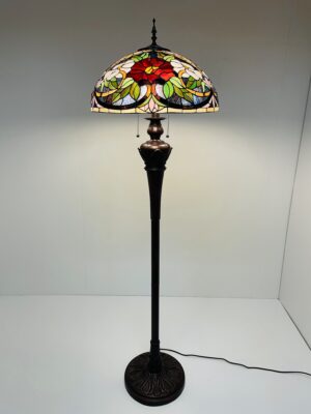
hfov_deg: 53.1
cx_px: 156
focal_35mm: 26
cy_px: 207
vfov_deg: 67.3
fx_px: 311
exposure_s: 1/50
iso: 64
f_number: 1.6
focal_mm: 4.2
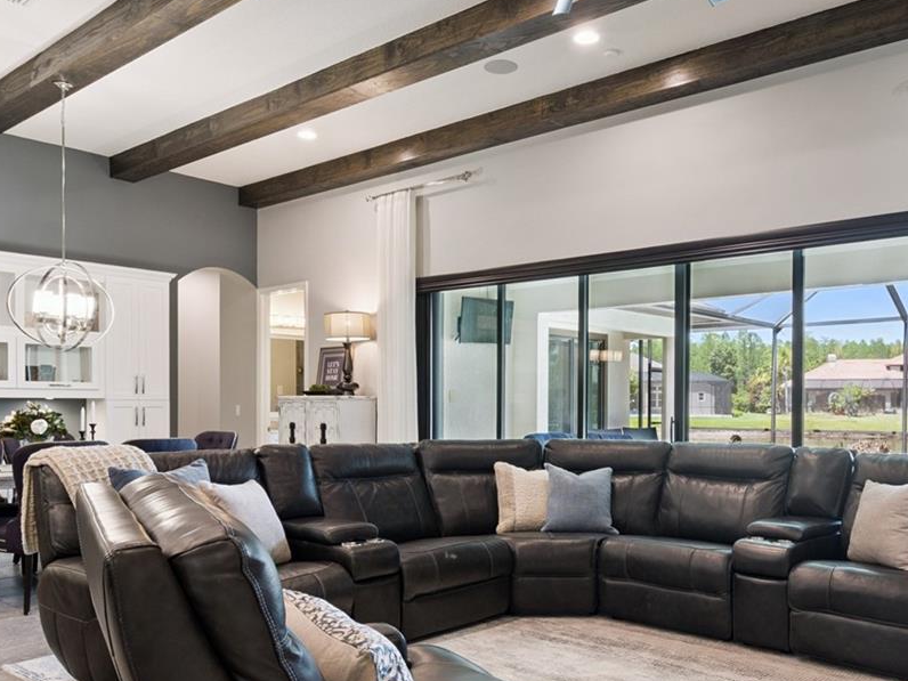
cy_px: 390
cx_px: 497
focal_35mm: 29
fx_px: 761
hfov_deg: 61.5
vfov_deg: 48.1
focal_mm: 10
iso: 100
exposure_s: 1/1.67
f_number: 7.1
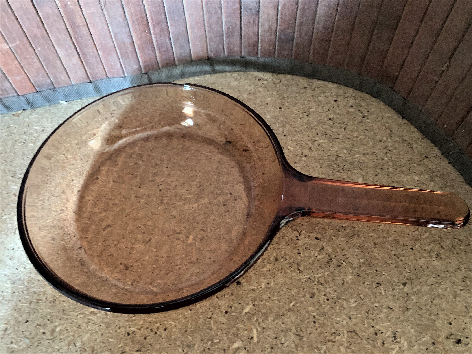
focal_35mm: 26
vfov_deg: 53.1
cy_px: 177
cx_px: 236
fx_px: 355
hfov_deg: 67.3
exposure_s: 1/30
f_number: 1.8
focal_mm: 4.25
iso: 640
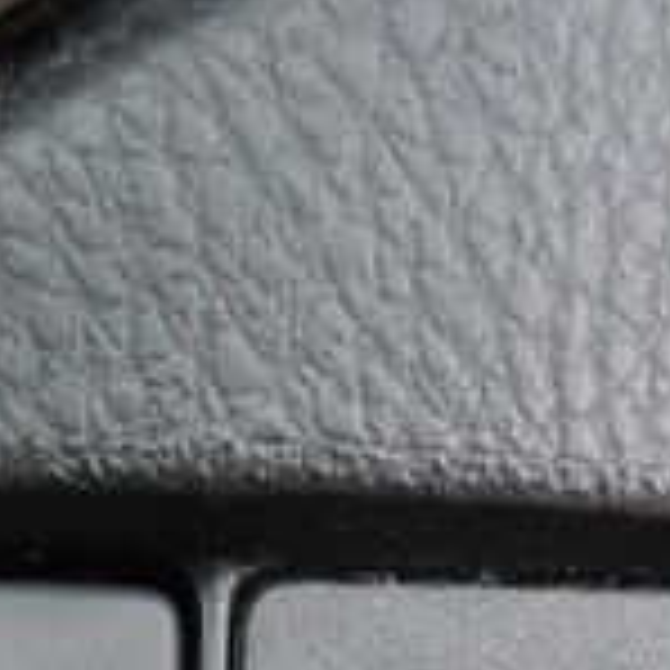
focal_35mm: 95
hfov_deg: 17.9
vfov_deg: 16.7
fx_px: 2080
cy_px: 998
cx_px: 13
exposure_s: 1/200
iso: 800
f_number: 3.3
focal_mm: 4.5
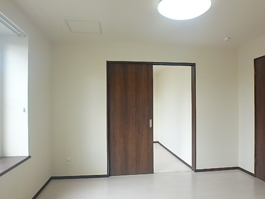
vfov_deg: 53.0
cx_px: 137
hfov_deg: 67.3
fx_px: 199
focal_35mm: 26
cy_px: 111
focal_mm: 3.7
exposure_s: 1/60
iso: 200
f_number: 3.5
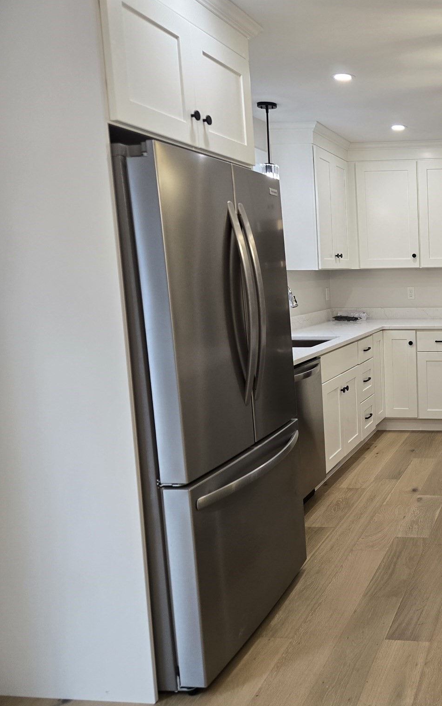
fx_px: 636
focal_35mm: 33
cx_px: 478
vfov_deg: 58.1
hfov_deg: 33.7
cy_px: 350
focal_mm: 5.4
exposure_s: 1/120
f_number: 1.8
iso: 125
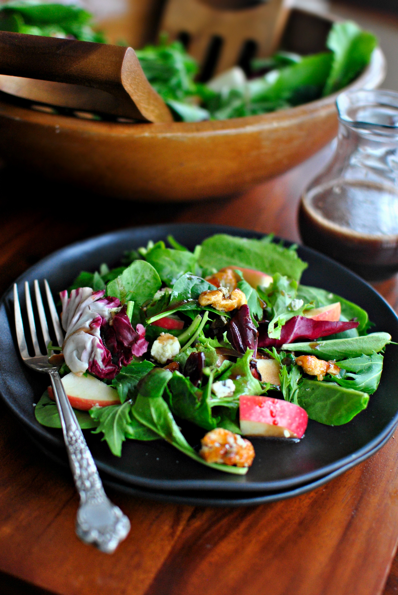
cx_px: 199
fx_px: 868
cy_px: 298
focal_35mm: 52
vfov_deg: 37.8
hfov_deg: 25.8
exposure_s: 1/160
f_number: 2.2
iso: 400
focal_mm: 35
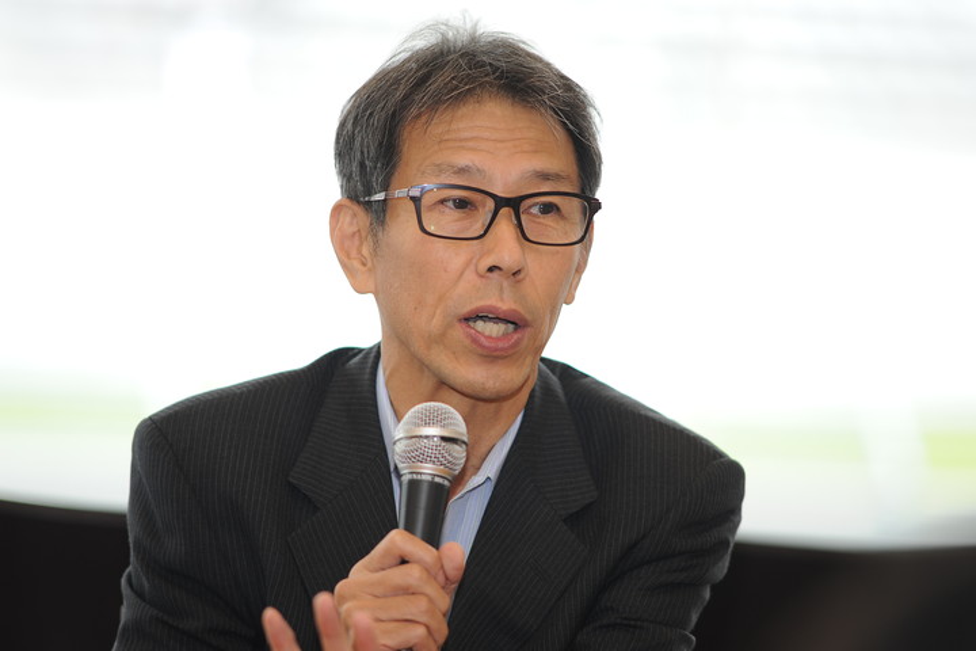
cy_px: 326
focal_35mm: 180
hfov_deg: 11.4
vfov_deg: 7.6
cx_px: 488
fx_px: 4880
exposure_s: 1/125
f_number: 2.8
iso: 400
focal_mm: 180
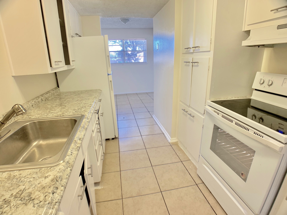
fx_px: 216
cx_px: 144
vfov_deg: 53.1
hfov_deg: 67.3
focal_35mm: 26
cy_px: 108
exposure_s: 1/60
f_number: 1.8
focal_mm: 4.25
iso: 80
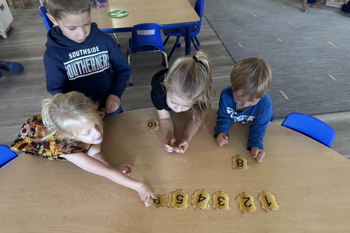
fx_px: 253
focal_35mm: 26
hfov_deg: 69.4
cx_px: 171
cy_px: 126
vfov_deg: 49.5
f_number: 1.78
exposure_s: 1/60
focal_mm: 6.76
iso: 640
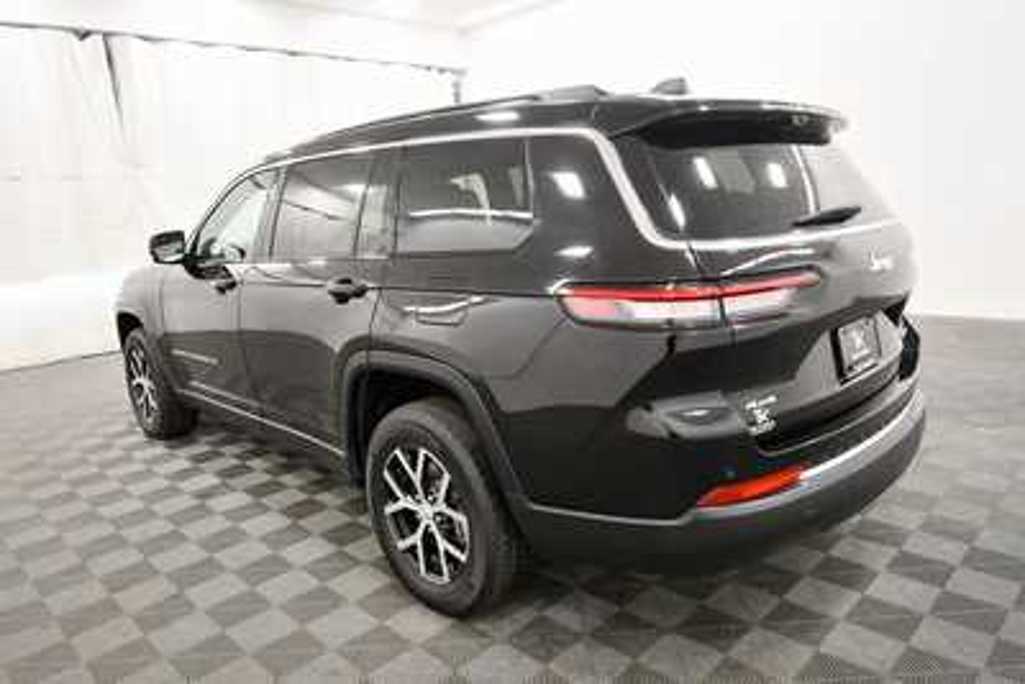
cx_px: 512
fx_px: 684
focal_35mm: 24
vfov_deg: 53.2
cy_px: 342
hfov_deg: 73.7
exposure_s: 1/125
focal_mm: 16
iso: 1800
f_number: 5.3
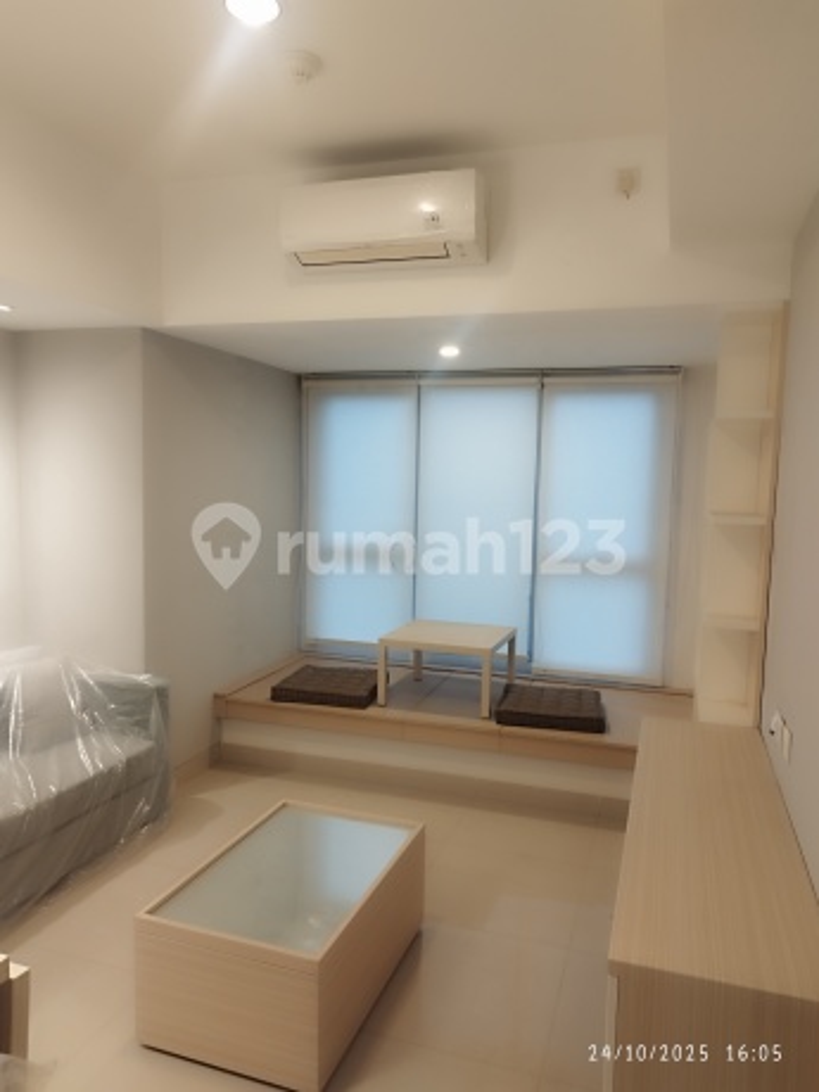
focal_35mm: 24
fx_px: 757
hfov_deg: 56.8
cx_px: 410
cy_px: 546
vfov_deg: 71.6
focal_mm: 5.89
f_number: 1.89
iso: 610
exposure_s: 1/33.3
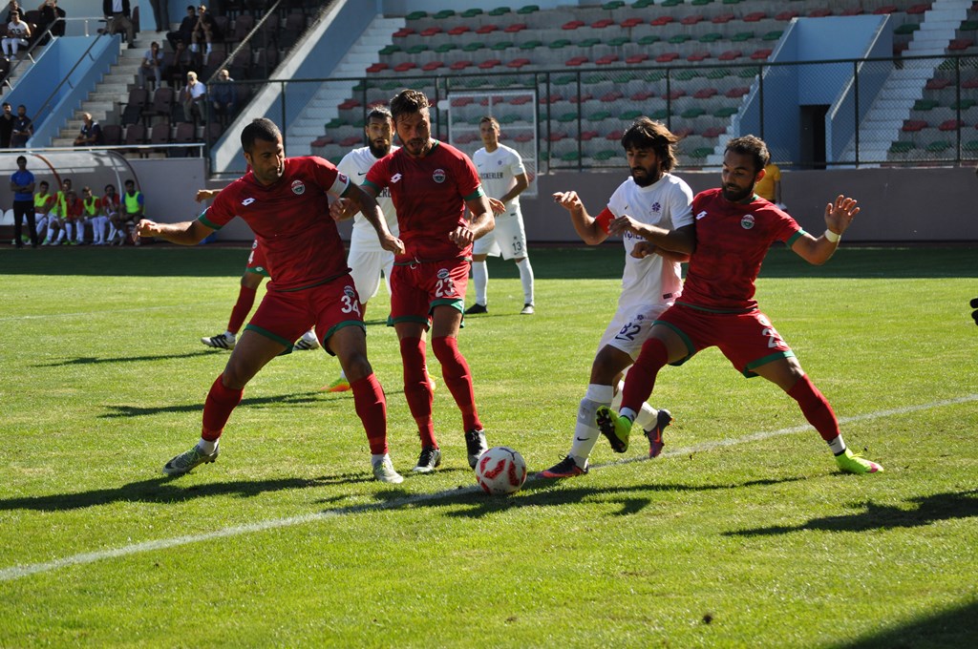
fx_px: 3052
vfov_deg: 12.1
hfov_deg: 18.2
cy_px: 324
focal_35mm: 112
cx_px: 489
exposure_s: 1/1250
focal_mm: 75
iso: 400
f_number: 5
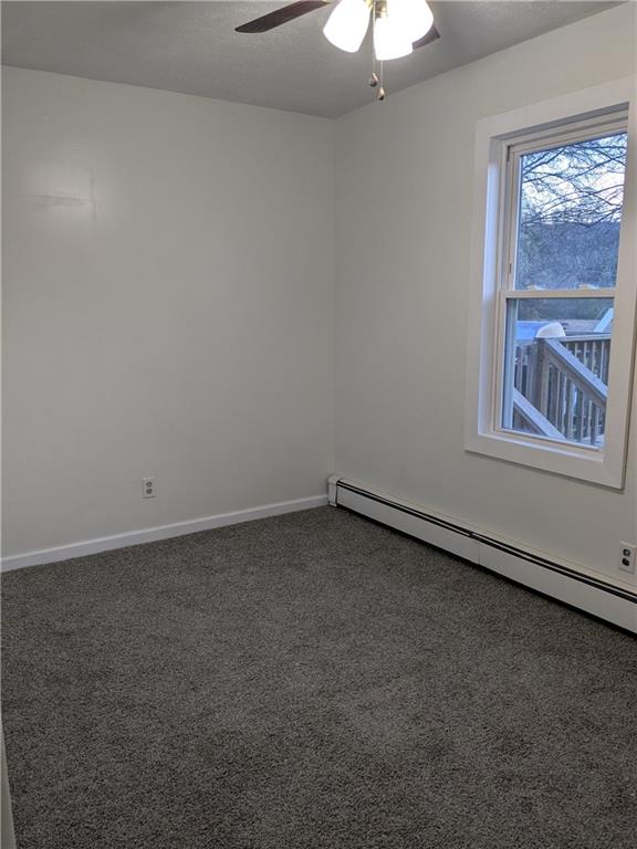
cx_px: 318
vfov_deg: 65.3
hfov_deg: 51.4
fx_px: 662
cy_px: 424
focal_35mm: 27
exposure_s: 1/24
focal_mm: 4.38
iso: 44
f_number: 1.73
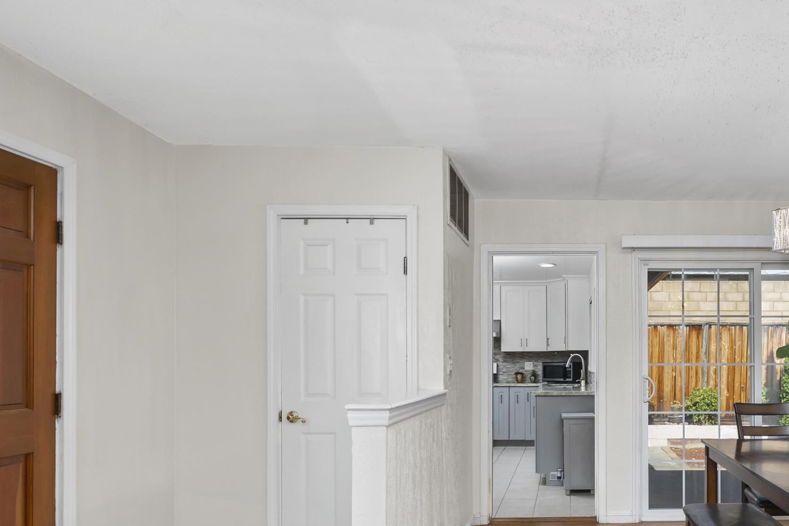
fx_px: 526
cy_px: 363
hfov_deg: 69.3
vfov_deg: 51.8
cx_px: 583
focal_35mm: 24
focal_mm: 16
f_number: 9
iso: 400
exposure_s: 1/200
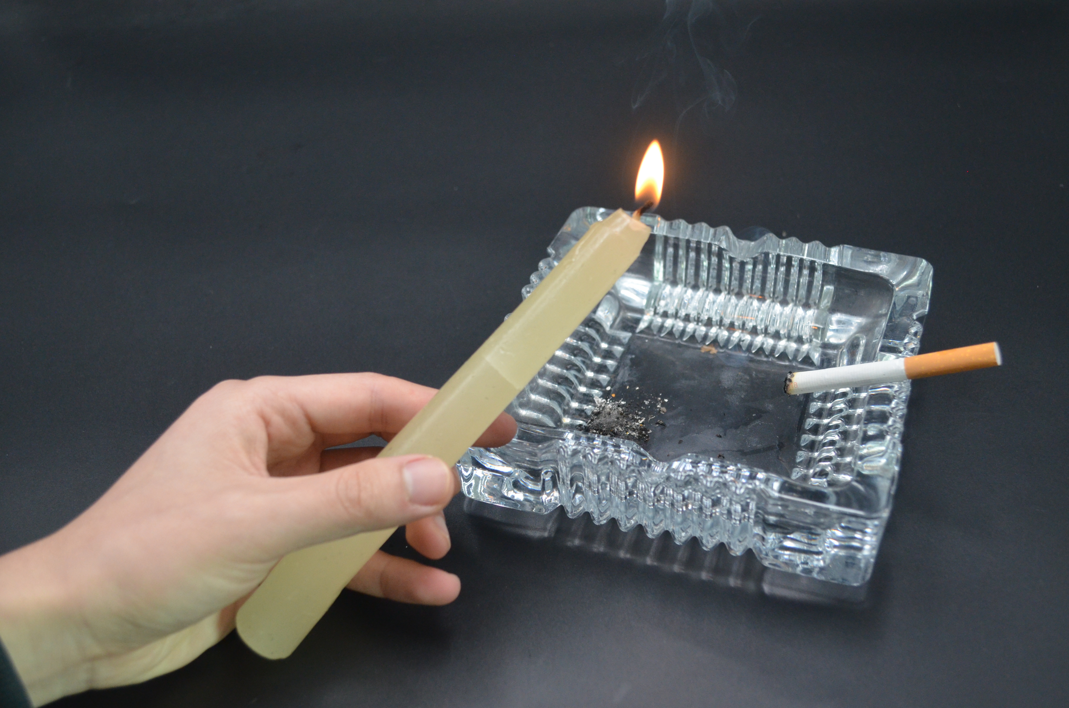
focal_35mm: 39
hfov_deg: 49.6
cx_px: 534
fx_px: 1156
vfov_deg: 34.1
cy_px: 354
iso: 1400
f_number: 4.2
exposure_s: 1/500
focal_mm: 26
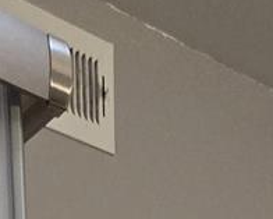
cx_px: 224
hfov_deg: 19.5
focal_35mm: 97
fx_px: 784
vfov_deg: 6.7
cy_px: 1031
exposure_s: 1/60
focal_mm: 2.2
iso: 200
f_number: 2.2
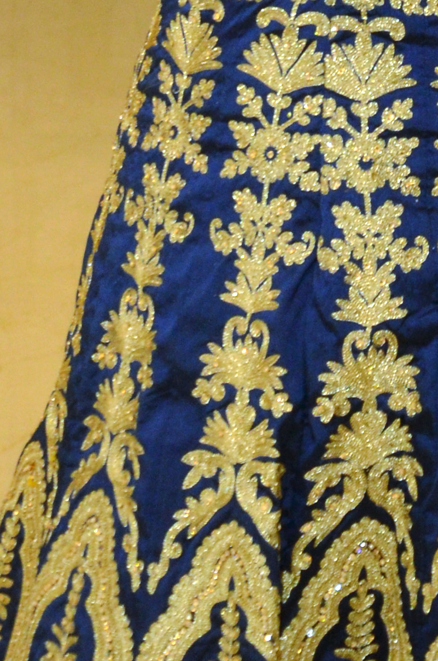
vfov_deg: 7.3
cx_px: 799
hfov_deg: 4.9
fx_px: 5041
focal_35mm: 275
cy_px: -592
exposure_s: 1/100
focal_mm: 45
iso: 1000
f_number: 6.3
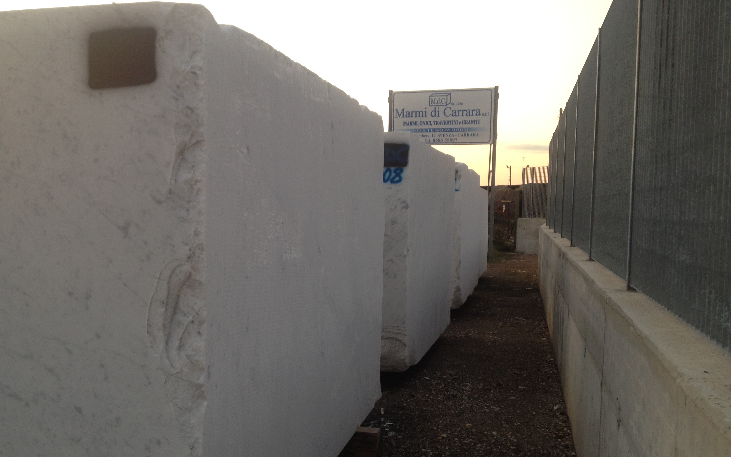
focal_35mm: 38
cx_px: 361
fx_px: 757
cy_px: 273
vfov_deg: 33.5
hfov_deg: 51.5
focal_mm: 4.28
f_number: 2.4
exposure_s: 1/24
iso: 64
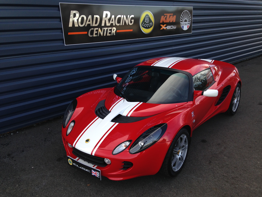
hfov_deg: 55.4
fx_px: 250
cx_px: 131
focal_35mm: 33
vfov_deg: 42.9
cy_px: 98
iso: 50
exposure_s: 1/323
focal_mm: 4.12
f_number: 2.4
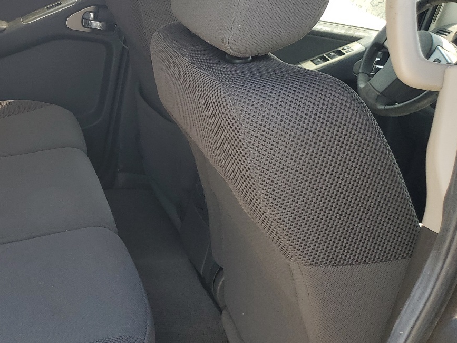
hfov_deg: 37.1
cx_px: 46
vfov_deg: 30.2
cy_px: 156
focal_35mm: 48
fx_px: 634
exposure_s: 1/270
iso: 50
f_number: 1.5
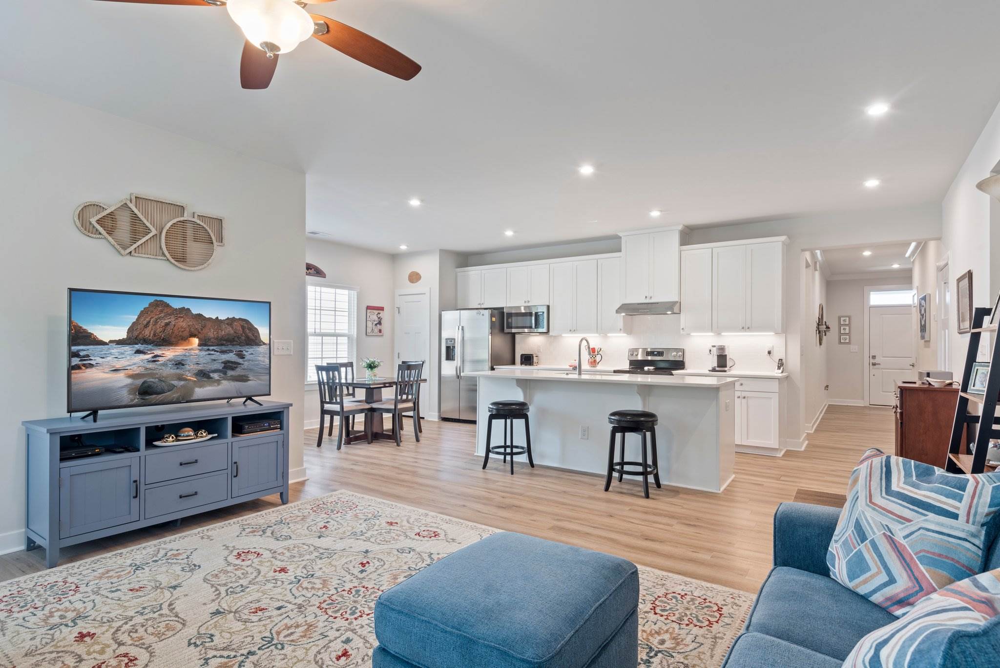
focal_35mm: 19
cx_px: 500
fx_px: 528
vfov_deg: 64.6
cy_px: 334
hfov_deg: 86.9
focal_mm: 19
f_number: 11
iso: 200
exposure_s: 2
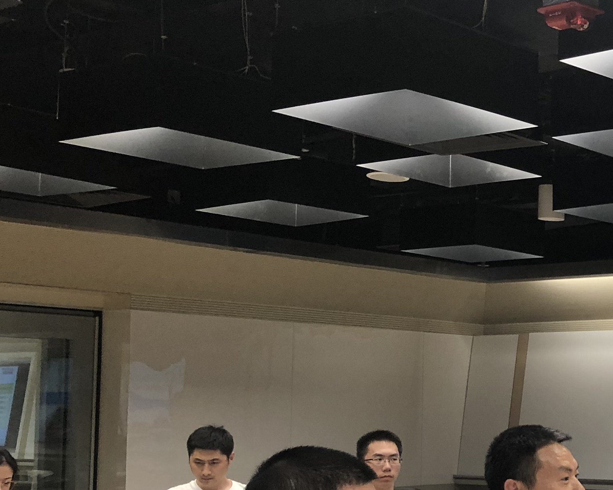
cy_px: 378
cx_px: 767
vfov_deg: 21.3
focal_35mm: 71
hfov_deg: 24.0
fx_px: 1288
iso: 25
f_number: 1.8
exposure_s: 1/33
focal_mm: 4
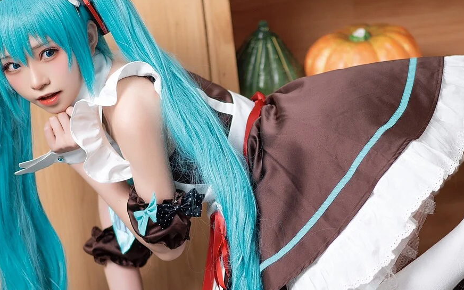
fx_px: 1884
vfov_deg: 8.8
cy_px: 172
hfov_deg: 14.0
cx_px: 261
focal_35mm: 149
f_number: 1.8
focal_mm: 85
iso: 250
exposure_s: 1/160
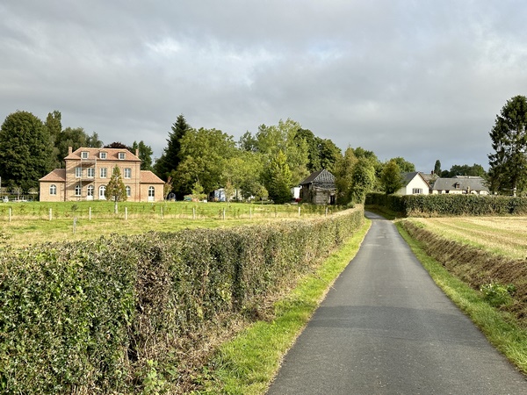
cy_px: 198
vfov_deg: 30.3
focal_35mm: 48
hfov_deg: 39.7
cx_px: 264
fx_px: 731
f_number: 1.78
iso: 64
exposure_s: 1/3257
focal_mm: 6.86
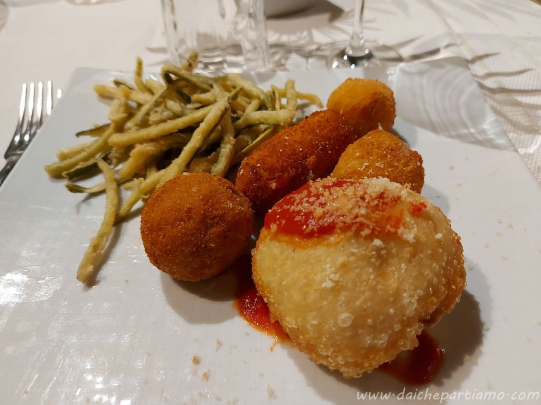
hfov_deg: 71.6
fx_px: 375
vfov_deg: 56.8
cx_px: 270
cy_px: 202
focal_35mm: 24
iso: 400
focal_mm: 5.23
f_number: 1.8
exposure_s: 1/25
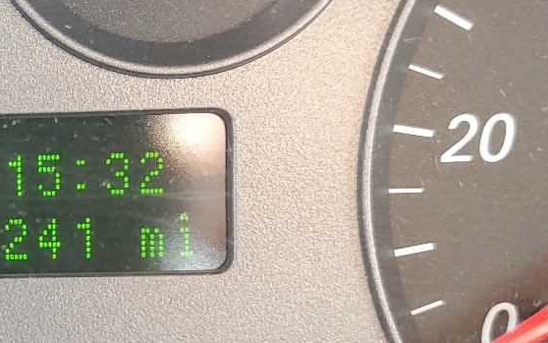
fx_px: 1180
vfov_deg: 16.4
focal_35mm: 79
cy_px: 276
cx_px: -34
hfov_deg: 24.6
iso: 129
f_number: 1.5
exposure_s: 1/60.2
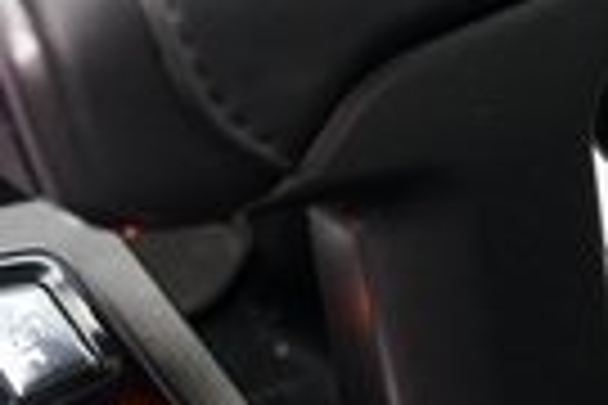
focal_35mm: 133
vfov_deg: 10.3
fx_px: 2246
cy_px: 227
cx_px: 432
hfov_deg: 15.4
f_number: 3.2
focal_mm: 28
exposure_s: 1/160
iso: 1600
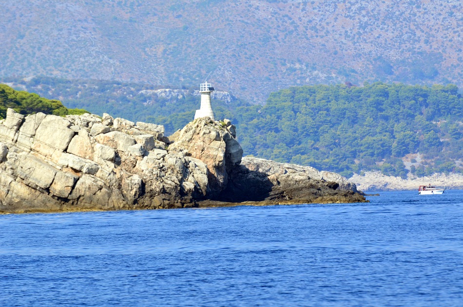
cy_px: 154
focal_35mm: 405
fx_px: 5197
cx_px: 232
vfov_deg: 3.4
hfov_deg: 5.1
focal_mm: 270
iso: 640
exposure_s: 1/1250
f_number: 9
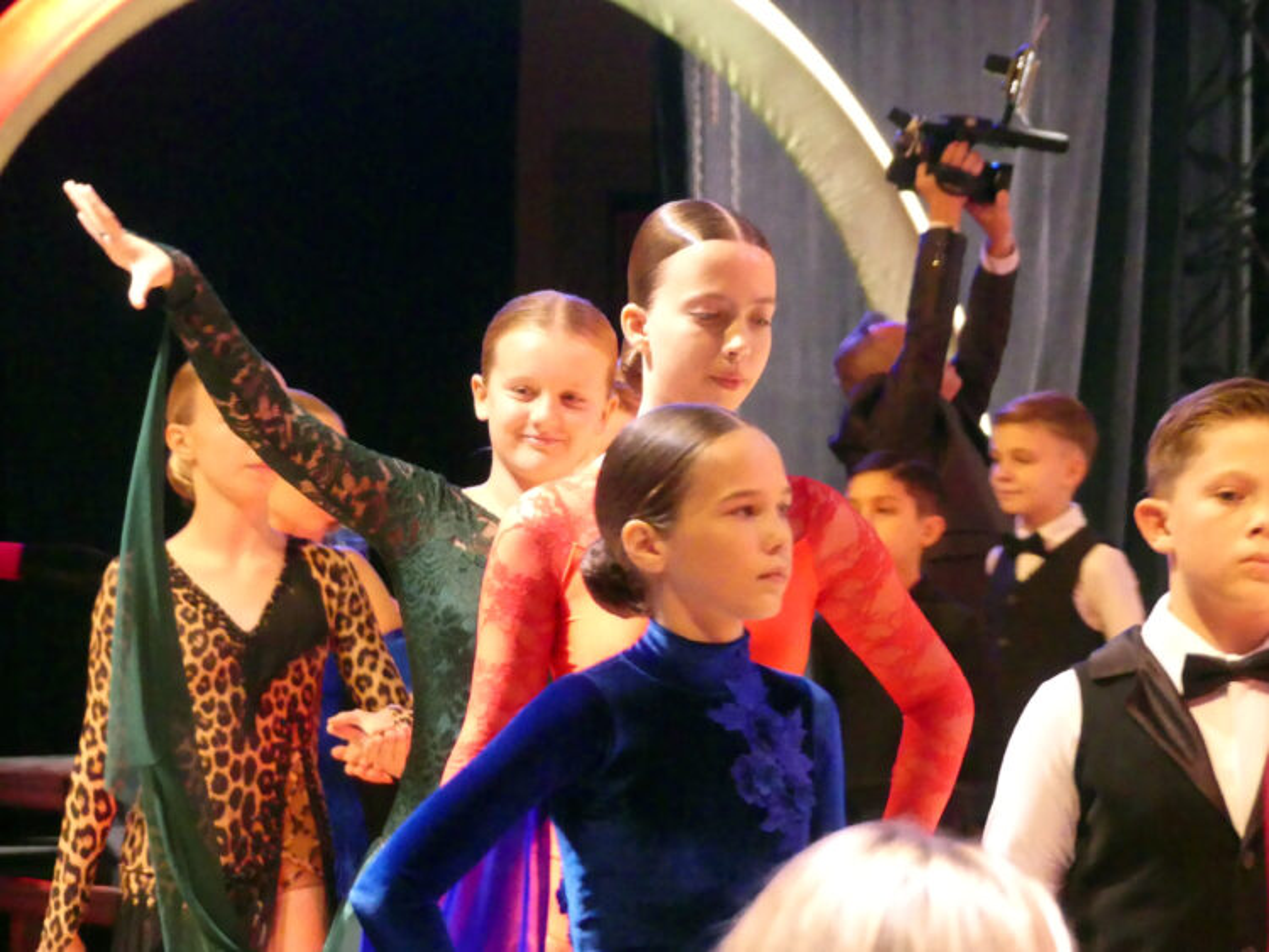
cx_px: 634
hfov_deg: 10.0
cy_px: 476
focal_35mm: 198
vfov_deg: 7.5
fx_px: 7261
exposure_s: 1/80
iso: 3200
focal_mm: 35.6
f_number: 2.8
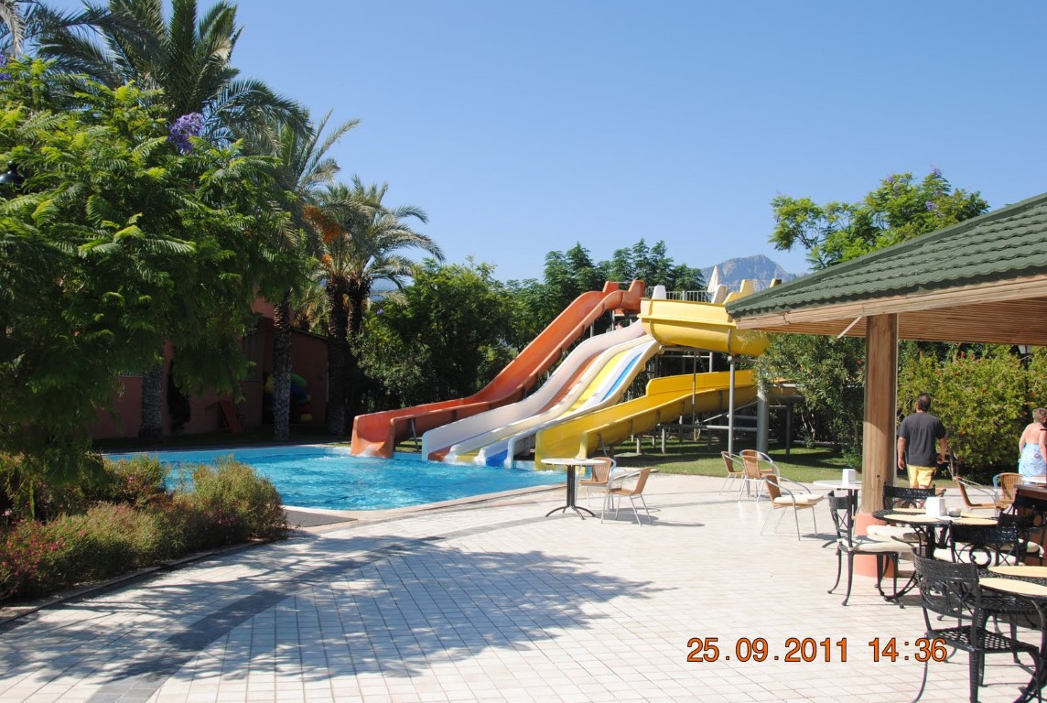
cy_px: 352
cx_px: 524
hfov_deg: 57.1
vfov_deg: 40.1
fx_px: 962
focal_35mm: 33
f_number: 9
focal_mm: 22
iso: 100
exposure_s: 1/200
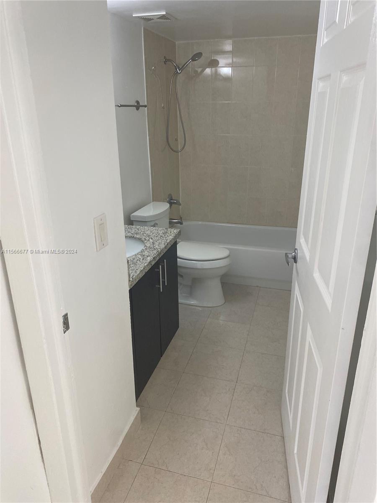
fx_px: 378
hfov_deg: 53.1
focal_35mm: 26
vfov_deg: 67.3
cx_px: 188
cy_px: 252
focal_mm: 4.25
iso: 125
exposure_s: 1/120
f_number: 1.8
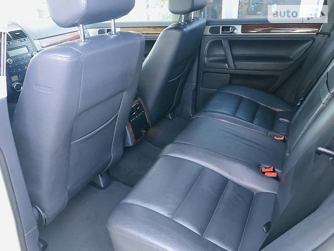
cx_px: 167
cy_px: 126
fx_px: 280
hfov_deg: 61.7
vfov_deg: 48.2
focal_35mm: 29
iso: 80
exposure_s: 1/33
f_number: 2.2
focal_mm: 4.2
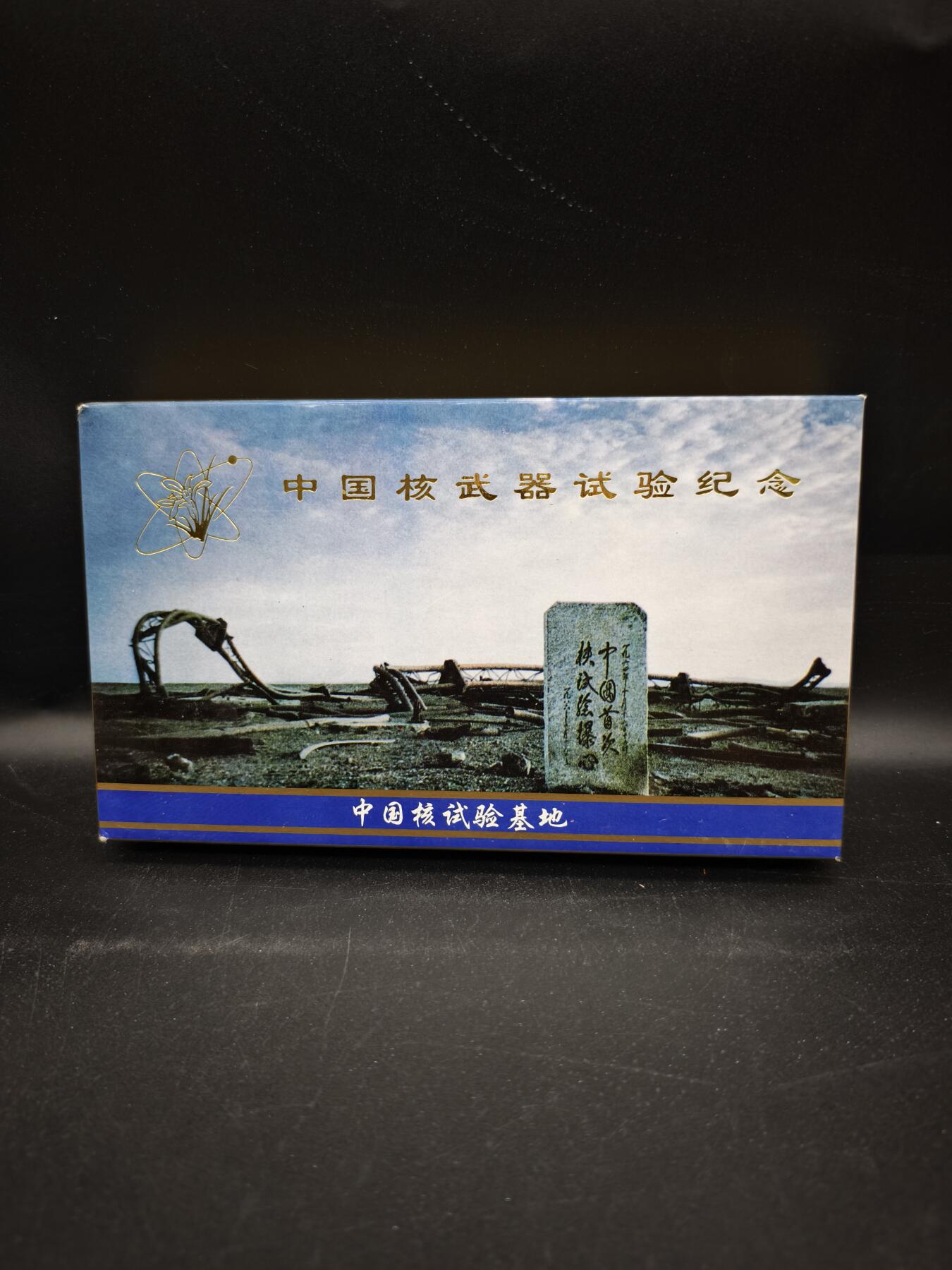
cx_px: 476
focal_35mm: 23
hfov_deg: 58.9
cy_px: 635
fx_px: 843
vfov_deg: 73.9
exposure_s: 1/50
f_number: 1.57
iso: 823
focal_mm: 5.6
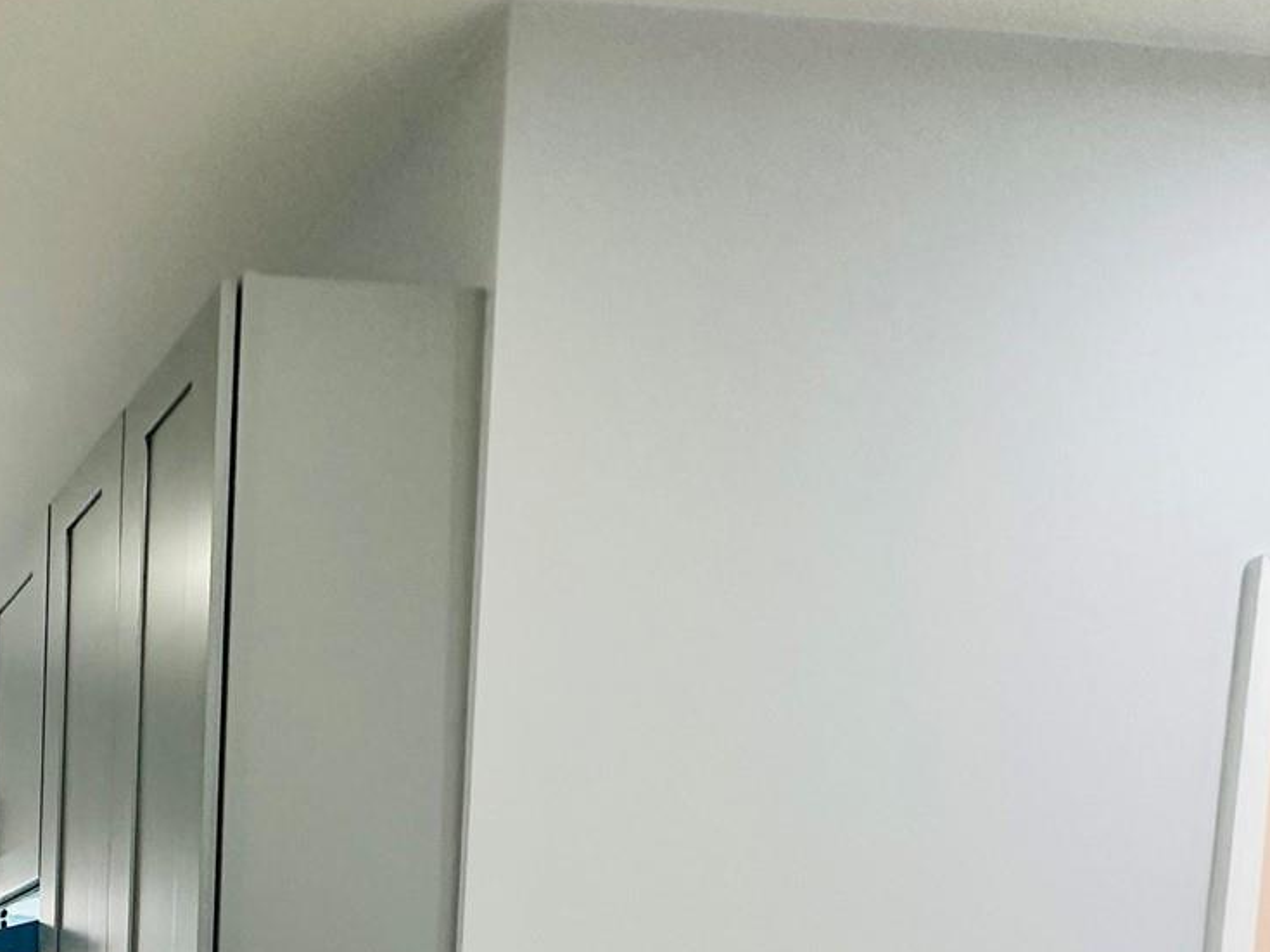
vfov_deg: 29.9
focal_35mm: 39
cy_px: 1220
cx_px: -327
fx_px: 1431
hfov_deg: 35.3
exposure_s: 1/120
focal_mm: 2.22
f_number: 2.2
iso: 250
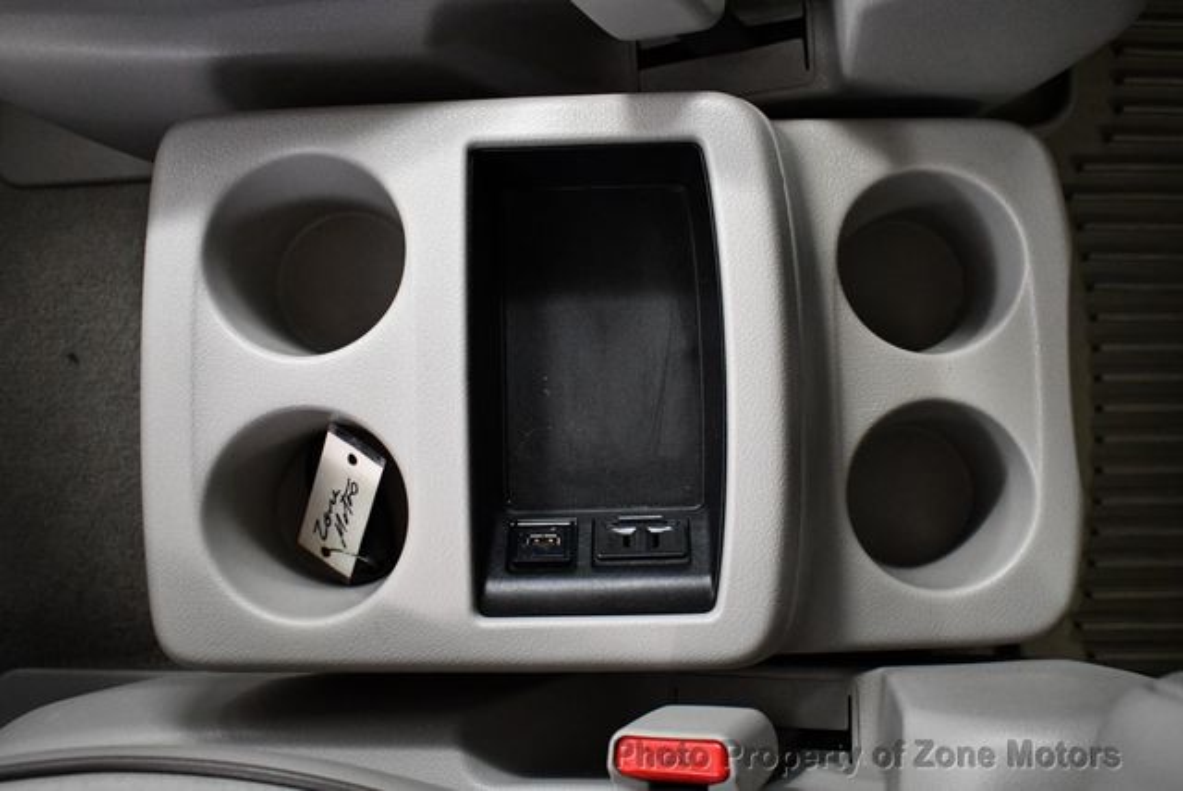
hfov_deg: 53.1
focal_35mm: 36
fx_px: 1184
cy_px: 396
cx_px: 592
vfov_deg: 36.9
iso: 3200
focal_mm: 18
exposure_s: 1/80
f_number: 3.5
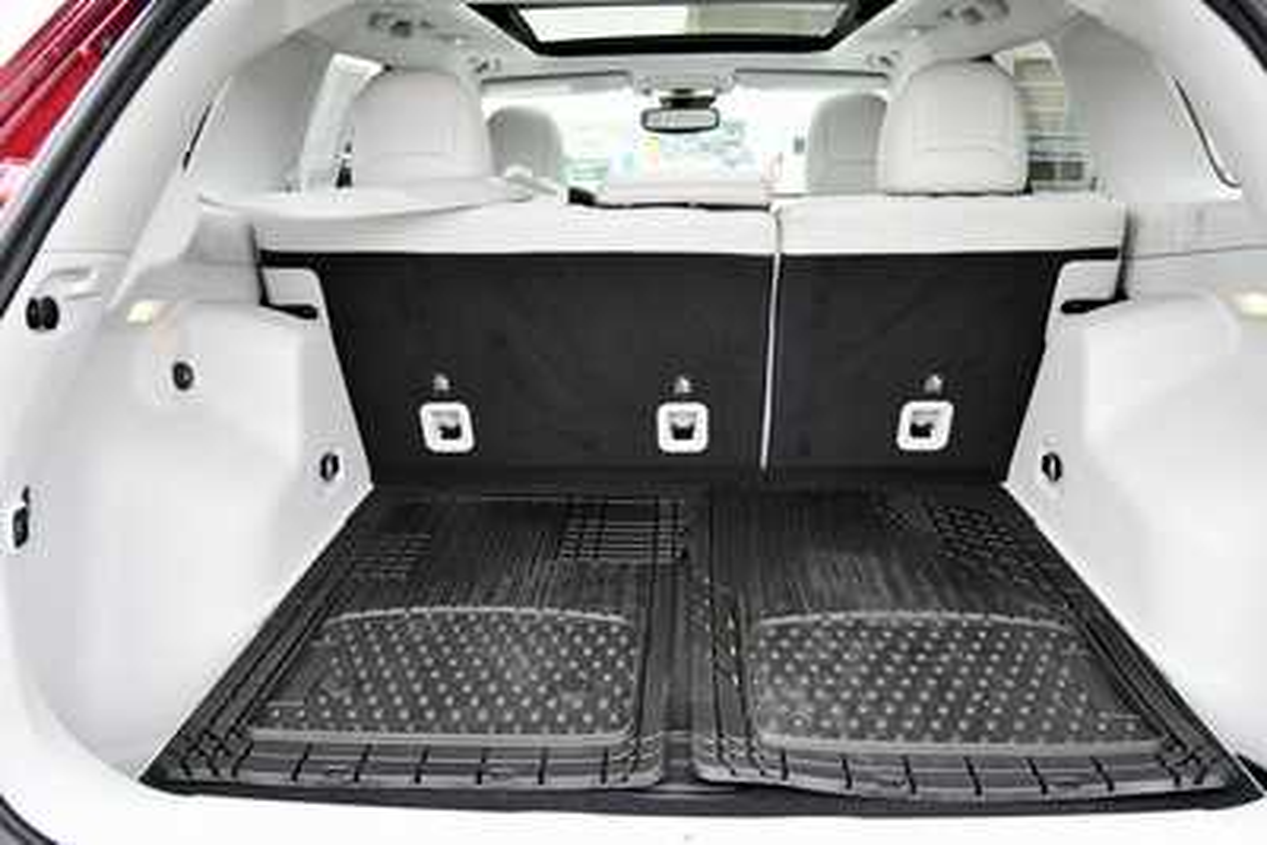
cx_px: 634
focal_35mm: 30
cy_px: 422
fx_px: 1056
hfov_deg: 61.9
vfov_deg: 43.6
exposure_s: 1/125
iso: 1600
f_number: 5.6
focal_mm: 20
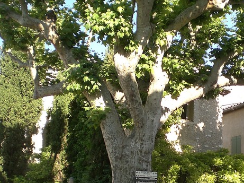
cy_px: 150
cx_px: 182
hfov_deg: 29.0
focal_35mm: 66
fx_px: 465
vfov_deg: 21.9
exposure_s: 1/200
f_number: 3.1
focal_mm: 6.3
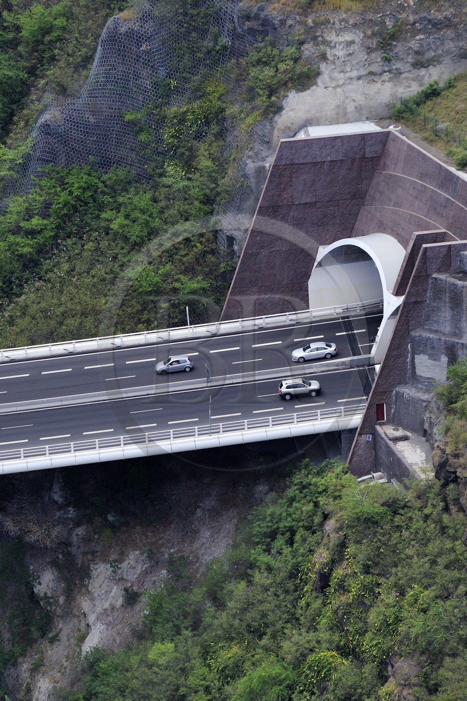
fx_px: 3893
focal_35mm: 200
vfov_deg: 10.3
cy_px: 350
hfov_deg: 6.9
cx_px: 234
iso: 800
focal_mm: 200
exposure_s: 1/1000
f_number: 5.6
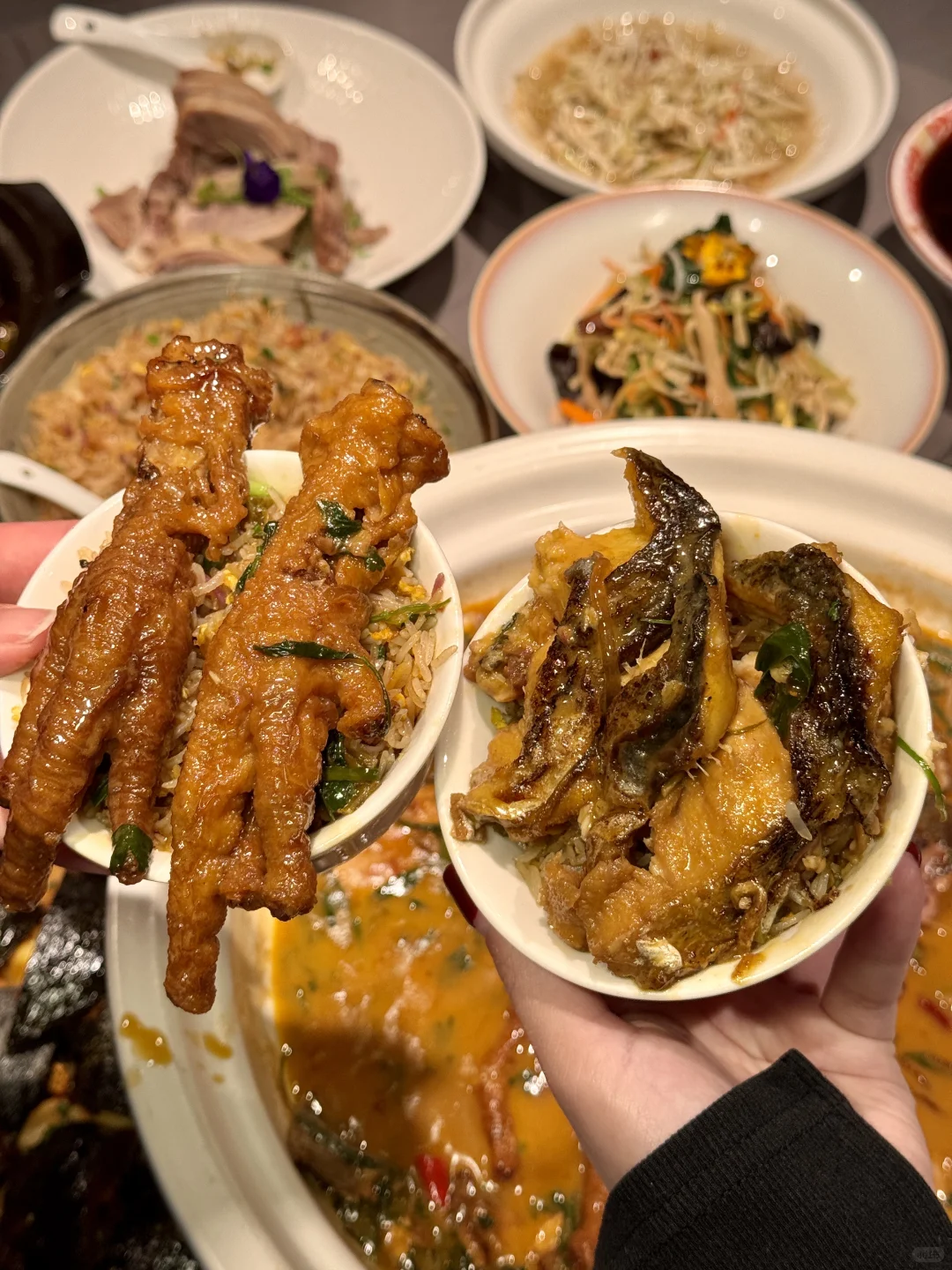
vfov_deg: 39.7
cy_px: 635
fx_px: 1760
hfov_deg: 30.3
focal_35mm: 48
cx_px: 476
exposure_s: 1/417
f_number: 1.78
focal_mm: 6.76
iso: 64
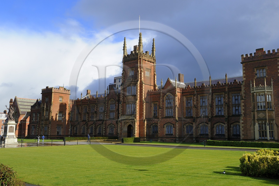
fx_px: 271
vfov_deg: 37.8
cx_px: 140
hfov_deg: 54.4
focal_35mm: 35
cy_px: 93
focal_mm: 35
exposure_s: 1/320
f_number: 14
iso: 800
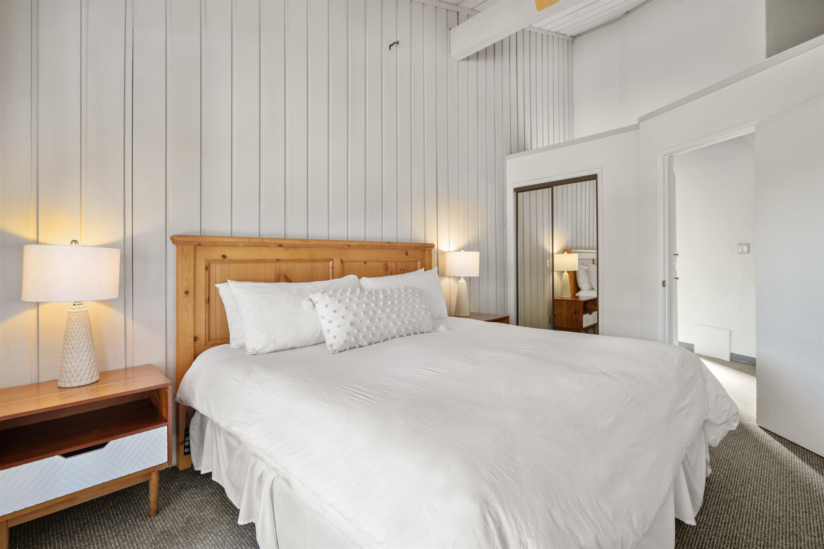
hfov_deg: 96.7
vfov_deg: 73.7
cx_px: 412
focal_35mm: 16
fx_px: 366
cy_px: 274
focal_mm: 16
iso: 200
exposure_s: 1/2.5
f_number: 6.3
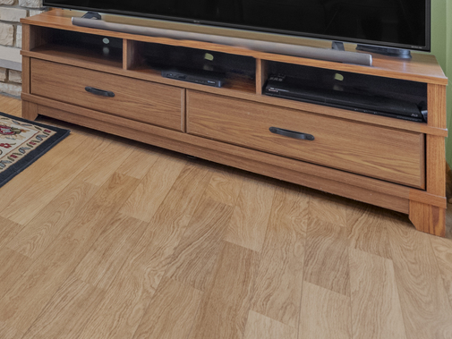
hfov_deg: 27.5
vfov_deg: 31.4
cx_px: -260
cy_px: -83
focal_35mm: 37
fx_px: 483
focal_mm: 12
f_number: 7.1
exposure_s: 1/10
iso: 400
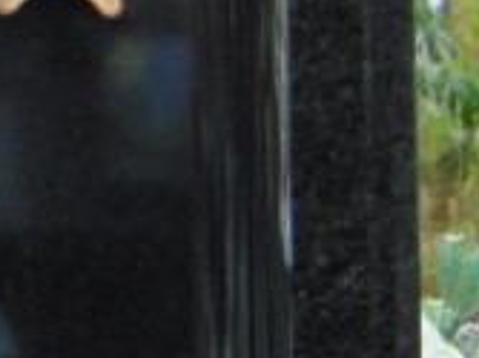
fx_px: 3180
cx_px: -436
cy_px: -261
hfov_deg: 8.2
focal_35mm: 230
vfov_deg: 6.3
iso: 80
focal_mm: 10.8
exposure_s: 1/250
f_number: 3.6
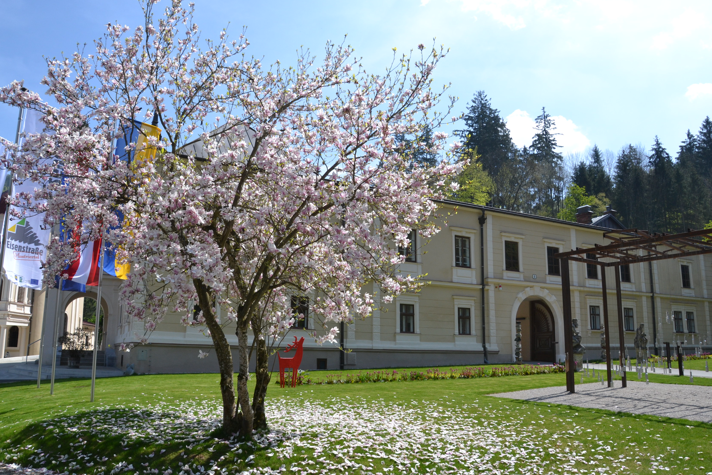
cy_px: 235
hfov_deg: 65.5
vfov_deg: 46.4
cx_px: 346
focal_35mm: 28
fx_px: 554
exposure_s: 1/500
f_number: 11
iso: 400
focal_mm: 18
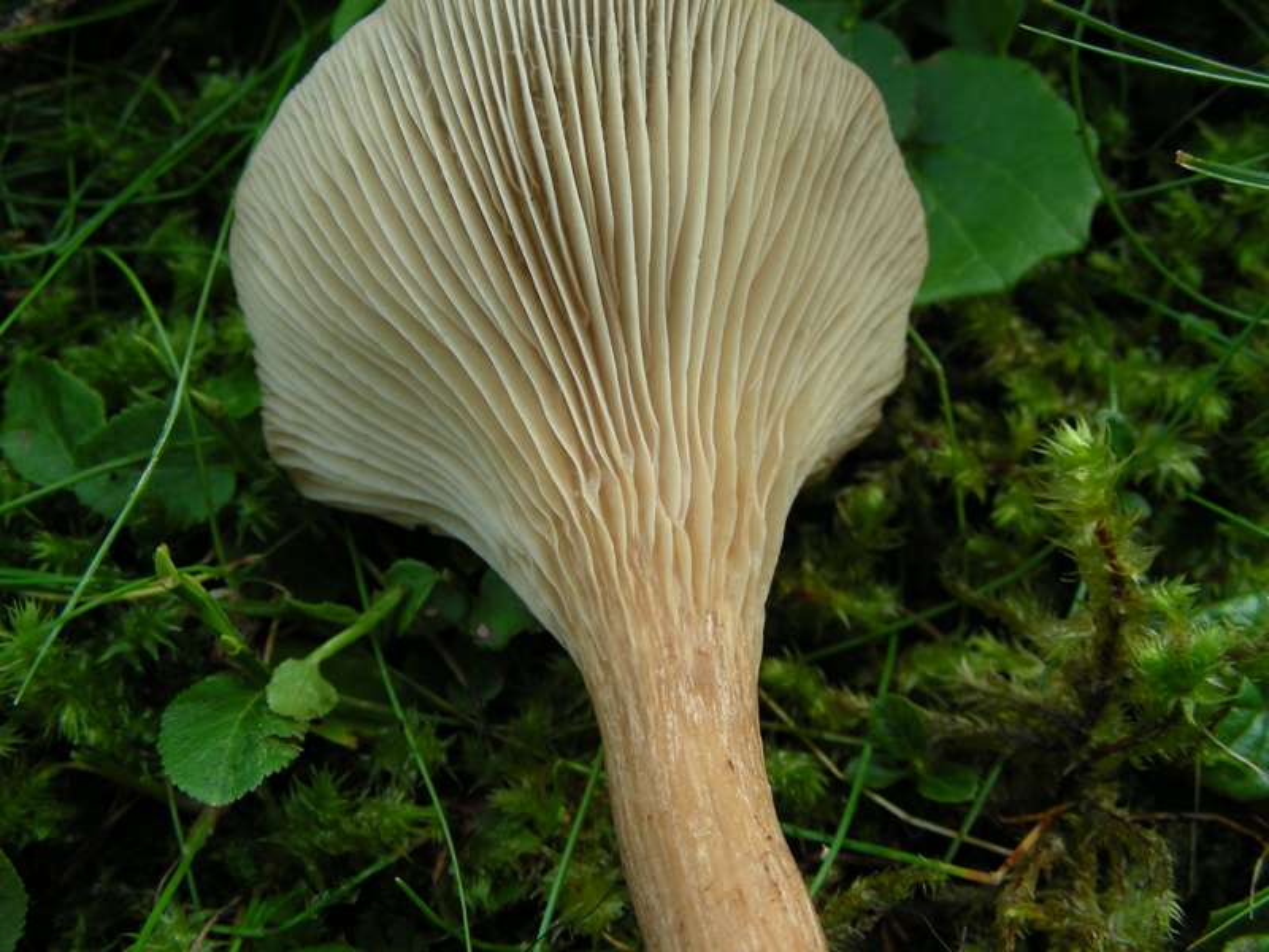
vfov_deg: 37.7
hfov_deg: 49.0
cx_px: 634
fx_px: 1393
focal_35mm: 38
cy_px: 476
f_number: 3.5
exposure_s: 1/35.7
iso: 50
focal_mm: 6.3
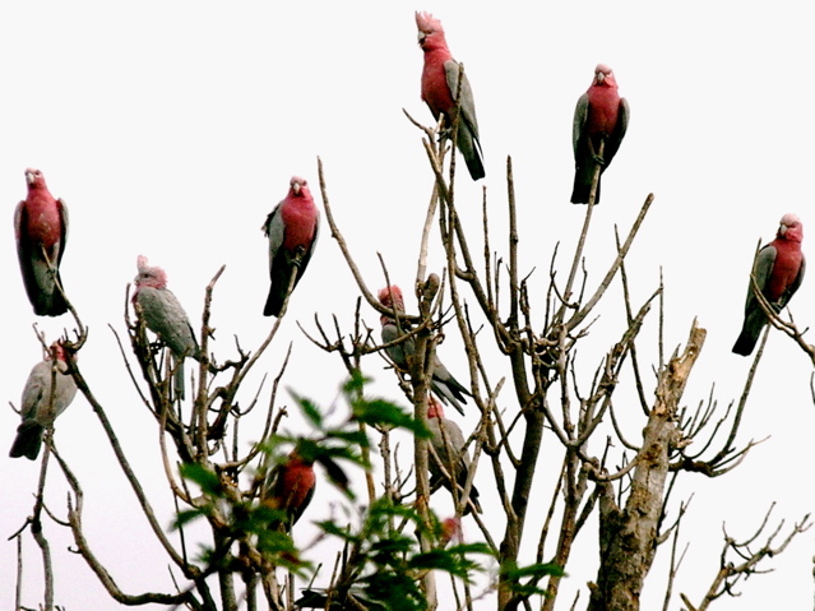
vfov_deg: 4.9
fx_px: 7133
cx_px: 408
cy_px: 306
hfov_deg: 6.5
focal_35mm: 303
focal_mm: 50
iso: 50
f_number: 4.4
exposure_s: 1/1000
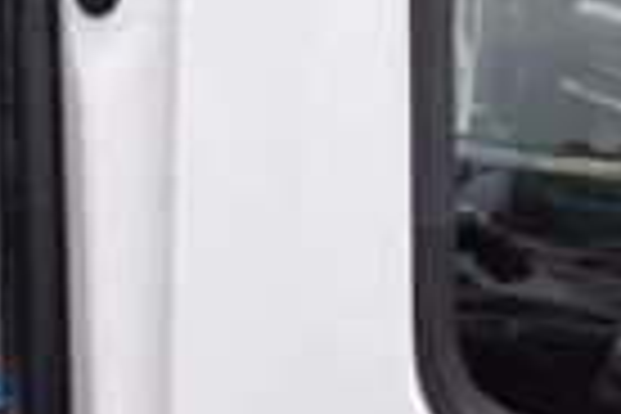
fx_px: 1915
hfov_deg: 15.1
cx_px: -598
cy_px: 306
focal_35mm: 111
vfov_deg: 12.3
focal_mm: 16
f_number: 8
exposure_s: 1/80
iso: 100
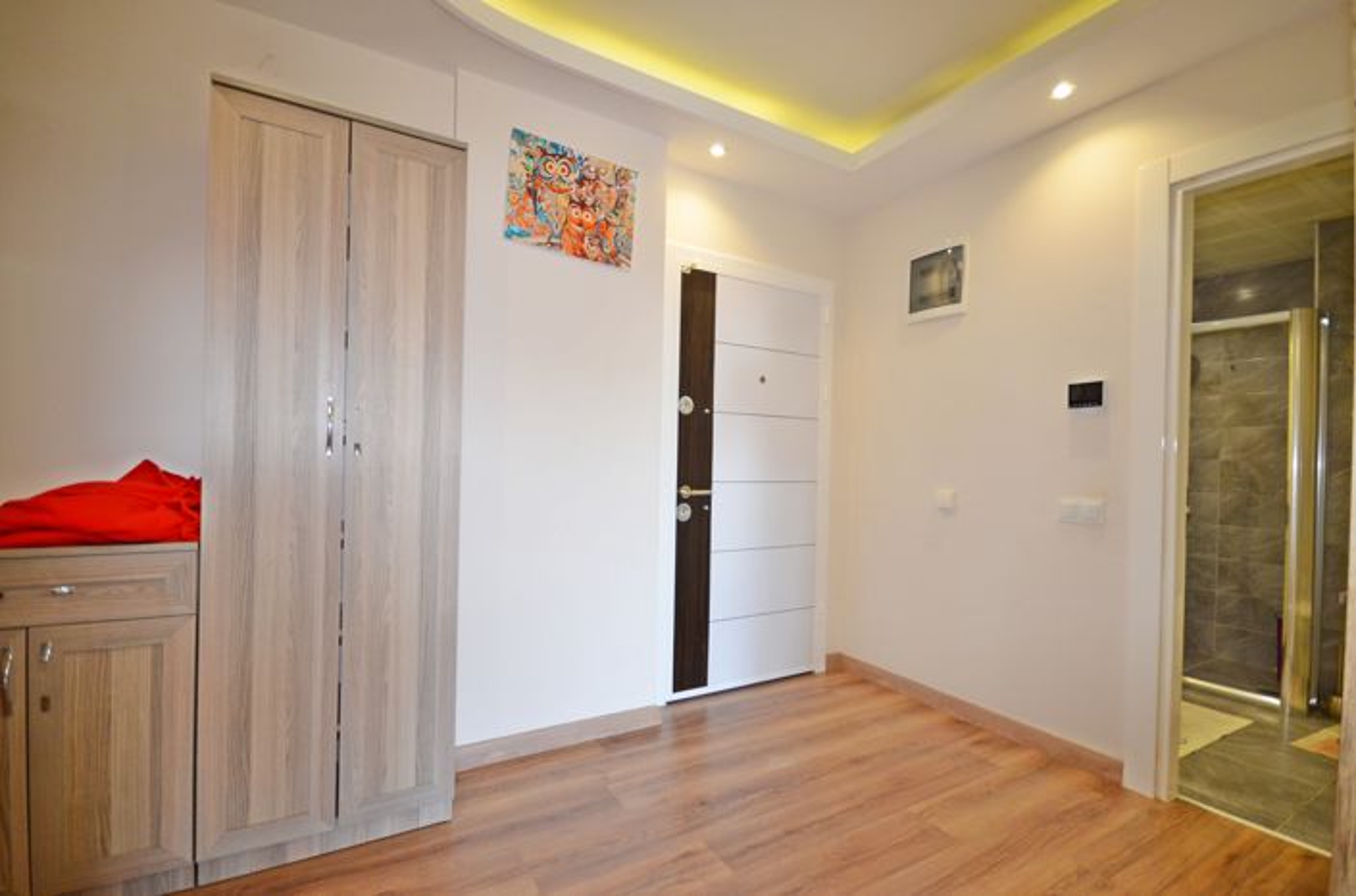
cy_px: 448
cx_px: 678
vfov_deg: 71.7
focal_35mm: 16
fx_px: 620
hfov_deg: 95.1
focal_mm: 11
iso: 720
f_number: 4.2
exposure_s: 1/60
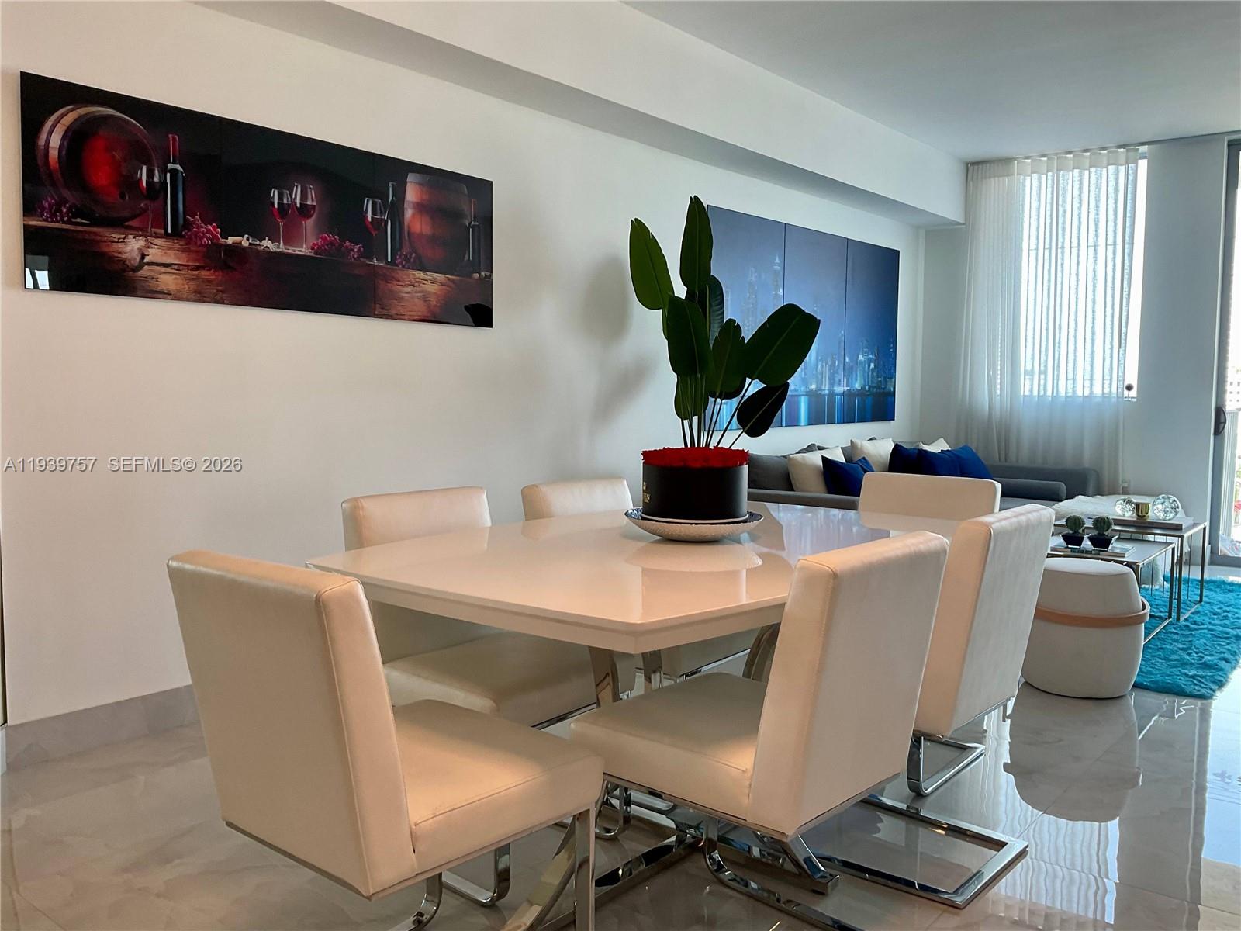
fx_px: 1040
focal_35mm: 29
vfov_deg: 48.2
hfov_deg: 61.7
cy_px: 466
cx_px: 620
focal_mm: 3
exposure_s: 1/120
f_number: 1.8
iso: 40
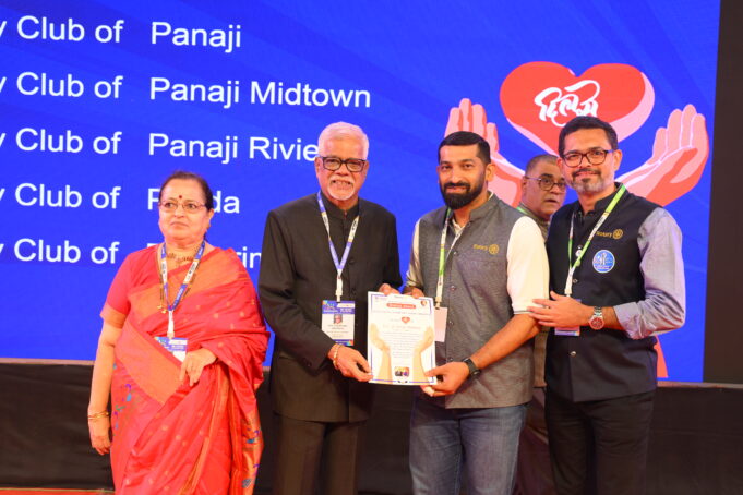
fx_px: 949
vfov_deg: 29.2
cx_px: 372
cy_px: 248
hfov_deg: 42.7
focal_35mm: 46
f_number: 4
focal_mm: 46
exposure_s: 1/125
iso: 800
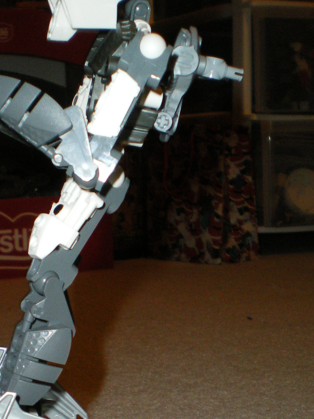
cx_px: 63
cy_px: 302
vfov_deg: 27.1
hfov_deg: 20.5
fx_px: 859
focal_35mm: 71
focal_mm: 6.3
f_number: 3.1
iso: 250
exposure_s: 1/50
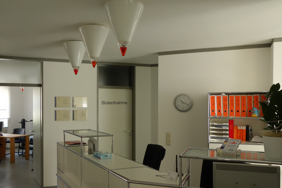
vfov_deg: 36.8
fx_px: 282
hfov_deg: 52.8
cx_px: 113
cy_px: 110
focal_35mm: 36
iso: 800
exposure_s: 1/100
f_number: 3.5
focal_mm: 10.4
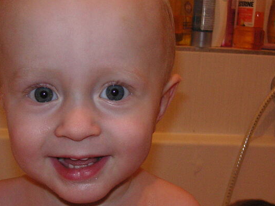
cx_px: 114
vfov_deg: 26.0
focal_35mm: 56
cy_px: 127
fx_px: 445
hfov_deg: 34.3
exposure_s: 1/45
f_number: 2.8
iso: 160
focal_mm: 6.1
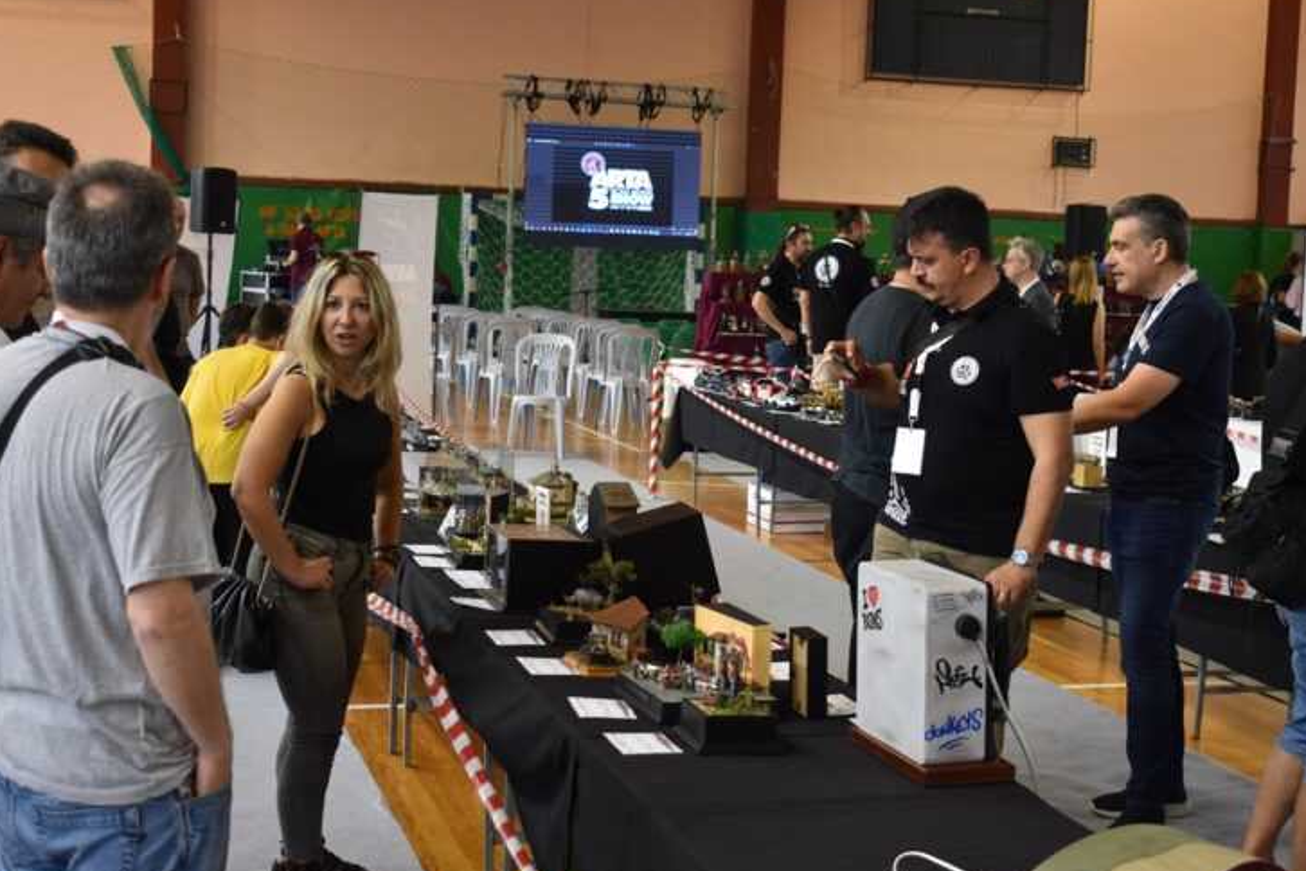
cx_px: 680
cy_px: 437
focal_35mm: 56
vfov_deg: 24.4
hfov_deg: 35.9
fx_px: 2014
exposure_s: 1/200
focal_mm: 35
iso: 800
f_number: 4.5
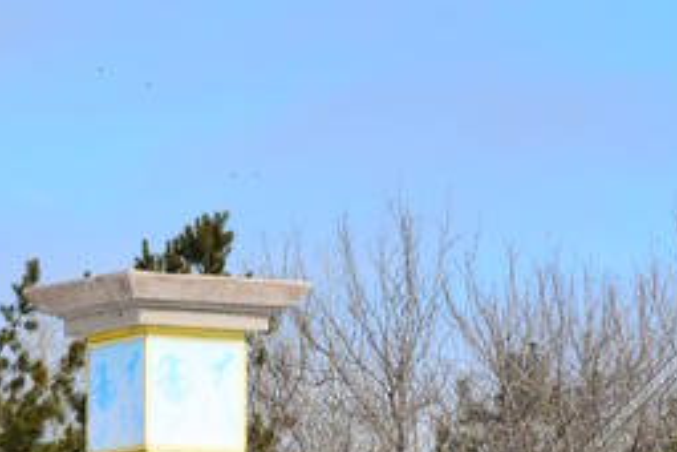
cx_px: 291
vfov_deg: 3.8
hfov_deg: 5.8
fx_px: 6734
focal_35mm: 358
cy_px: 747
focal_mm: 105
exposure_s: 1/200
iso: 100
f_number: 11
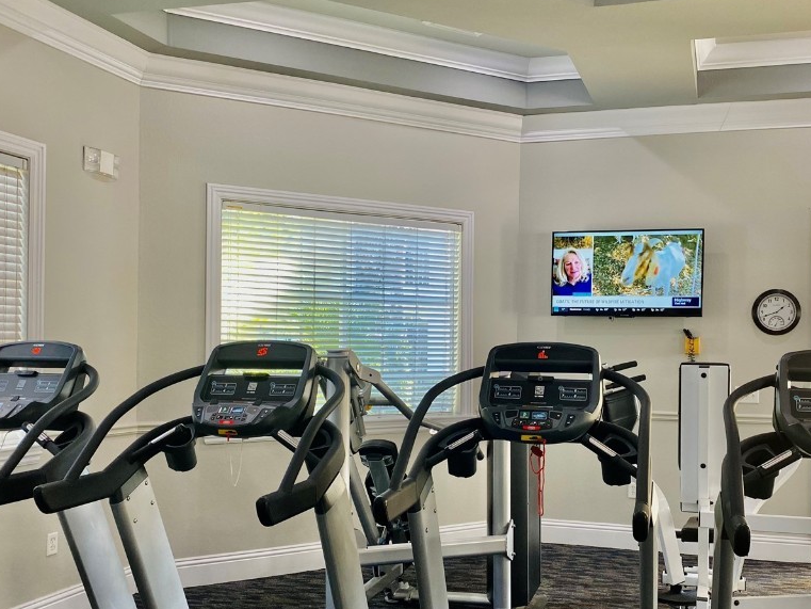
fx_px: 820
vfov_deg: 40.6
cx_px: 499
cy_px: 351
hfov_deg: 52.1
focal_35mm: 35
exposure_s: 1/60
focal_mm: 4.25
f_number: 1.8
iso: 160
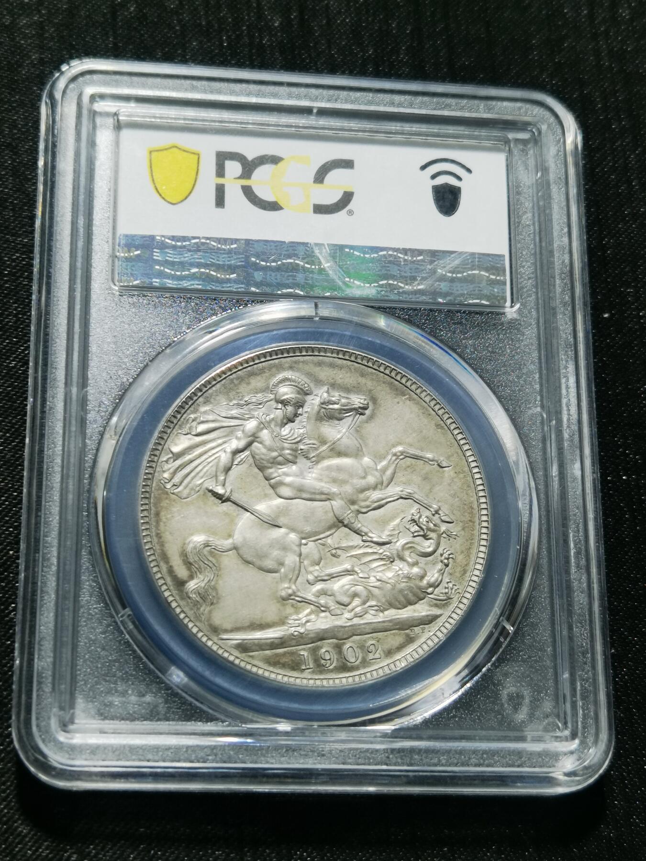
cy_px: 430
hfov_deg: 22.9
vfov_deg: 30.3
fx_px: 1592
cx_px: 323
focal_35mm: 64
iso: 100
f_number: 1.9
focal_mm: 6.67
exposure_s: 1/100
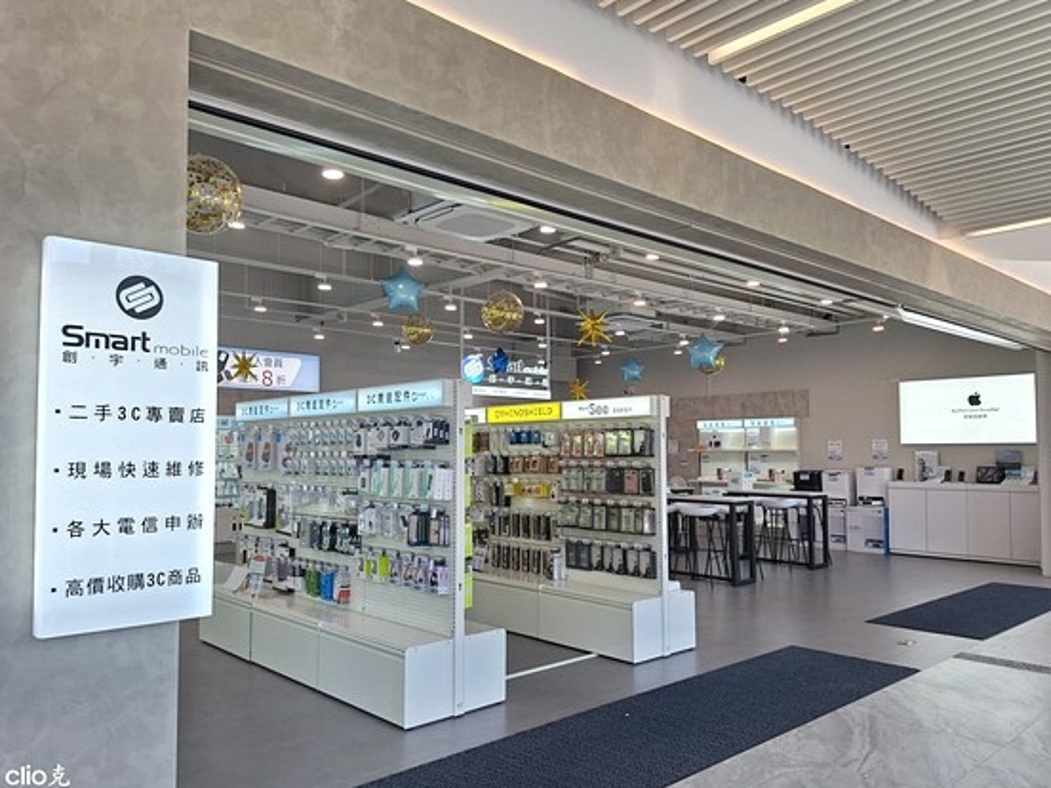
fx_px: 759
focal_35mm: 25
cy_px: 417
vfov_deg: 54.8
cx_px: 522
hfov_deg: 69.4
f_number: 1.8
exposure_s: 1/418
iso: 40
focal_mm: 5.54
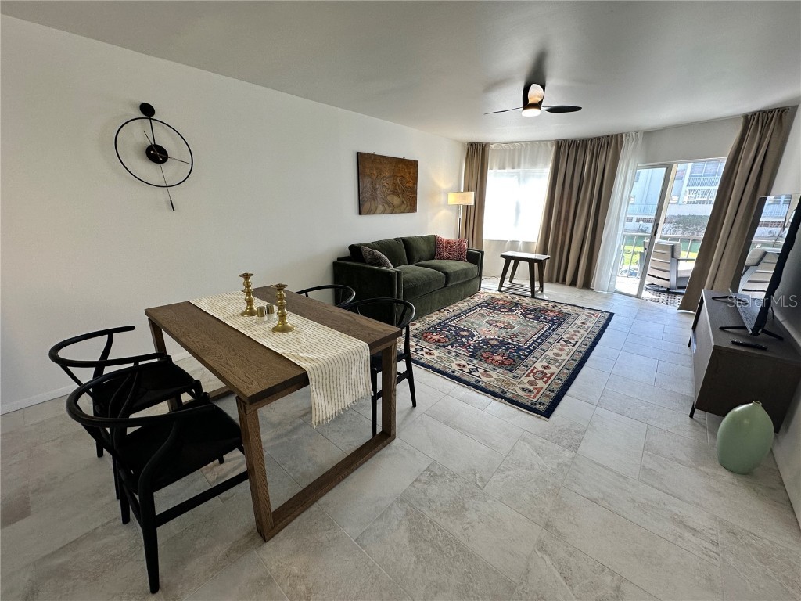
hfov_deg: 102.1
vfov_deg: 85.7
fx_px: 324
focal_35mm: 14
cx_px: 400
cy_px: 300
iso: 125
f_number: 2.2
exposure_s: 1/120
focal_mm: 2.22
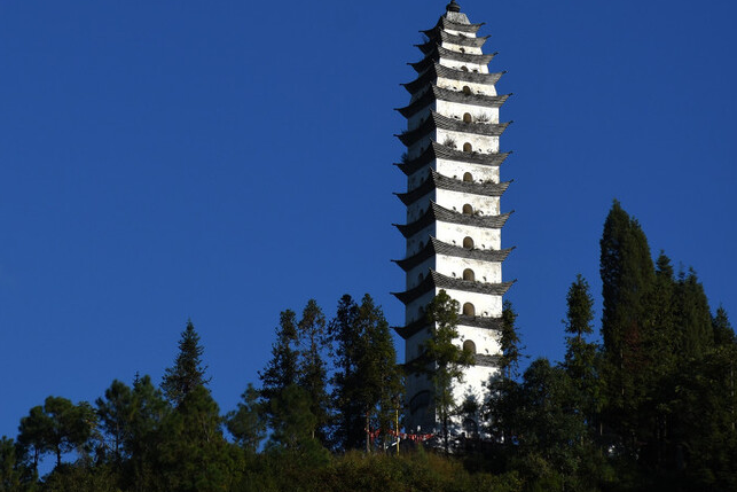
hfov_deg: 9.2
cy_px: 111
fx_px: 4587
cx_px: 244
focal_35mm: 224
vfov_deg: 6.1
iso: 100
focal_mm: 80
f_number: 7.1
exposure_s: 1/1000
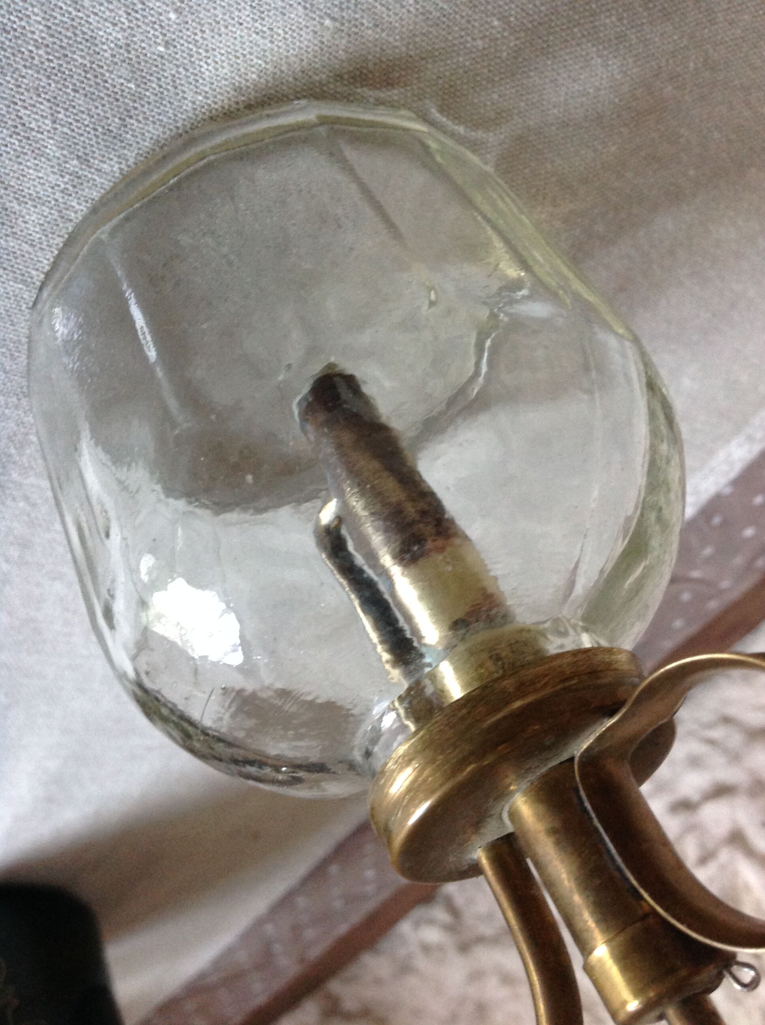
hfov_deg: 40.6
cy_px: 512
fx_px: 1034
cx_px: 382
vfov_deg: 52.7
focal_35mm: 35
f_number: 2.4
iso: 250
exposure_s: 1/15
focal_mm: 4.28
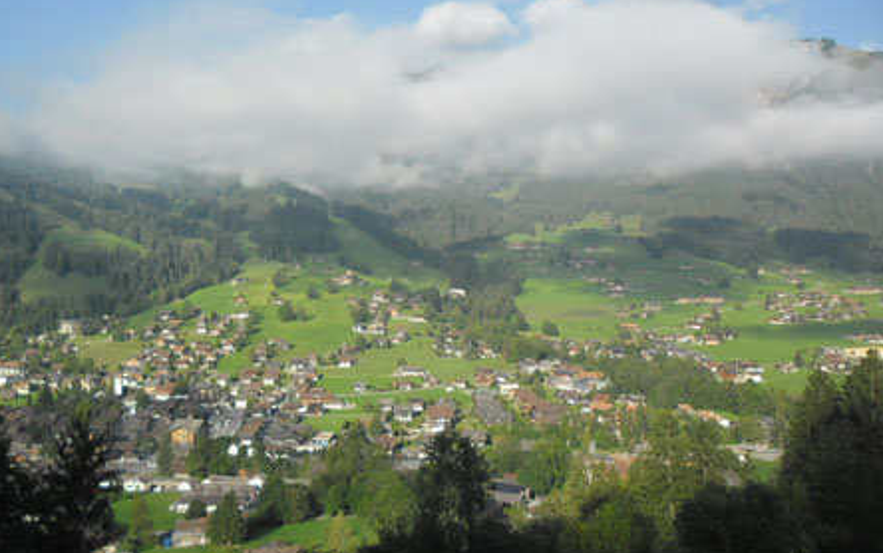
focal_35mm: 29
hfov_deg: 64.6
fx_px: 698
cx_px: 442
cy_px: 296
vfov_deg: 43.2
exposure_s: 1/558
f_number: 3.5
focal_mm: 4.9
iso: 80
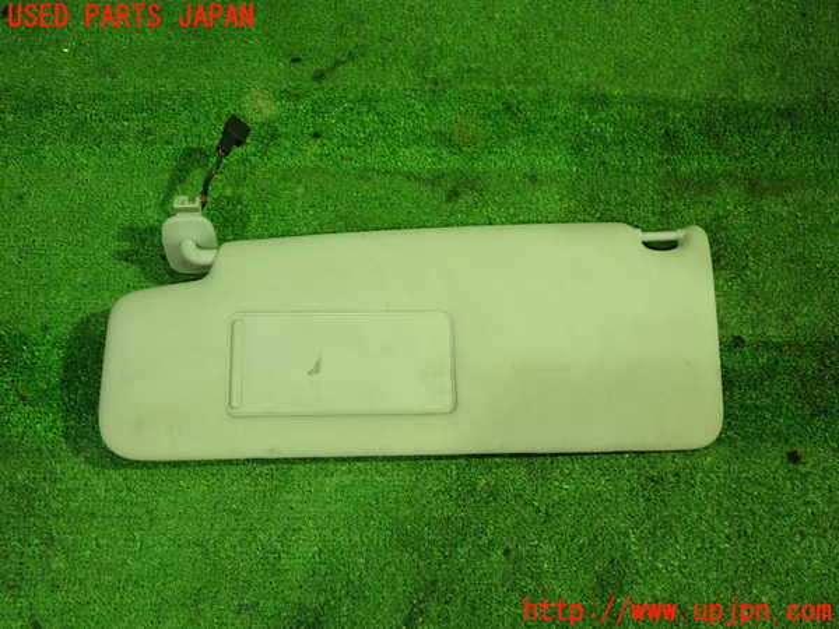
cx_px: 420
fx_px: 776
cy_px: 314
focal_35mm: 32
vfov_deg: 44.2
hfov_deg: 56.8
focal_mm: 5.87
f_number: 2.4
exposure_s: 1/80
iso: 800
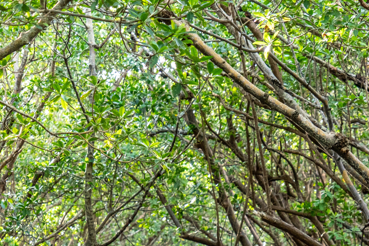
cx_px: 171
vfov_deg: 6.5
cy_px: 258
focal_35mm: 212
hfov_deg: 9.7
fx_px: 2173
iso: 3200
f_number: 5.6
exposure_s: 1/250
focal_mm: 90
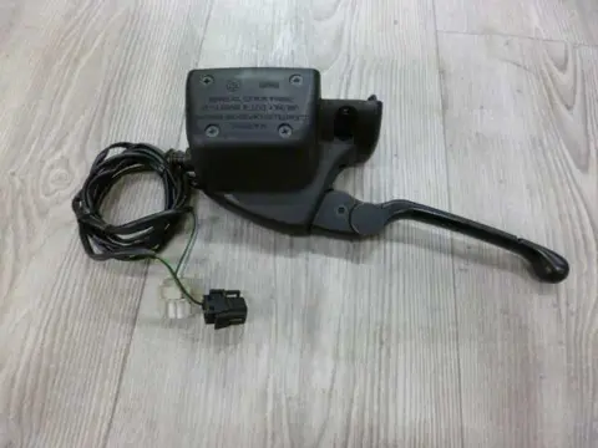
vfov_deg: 56.8
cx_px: 299
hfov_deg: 71.6
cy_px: 224
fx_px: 415
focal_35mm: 24
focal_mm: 4.3
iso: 400
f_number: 2.5
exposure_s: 1/25
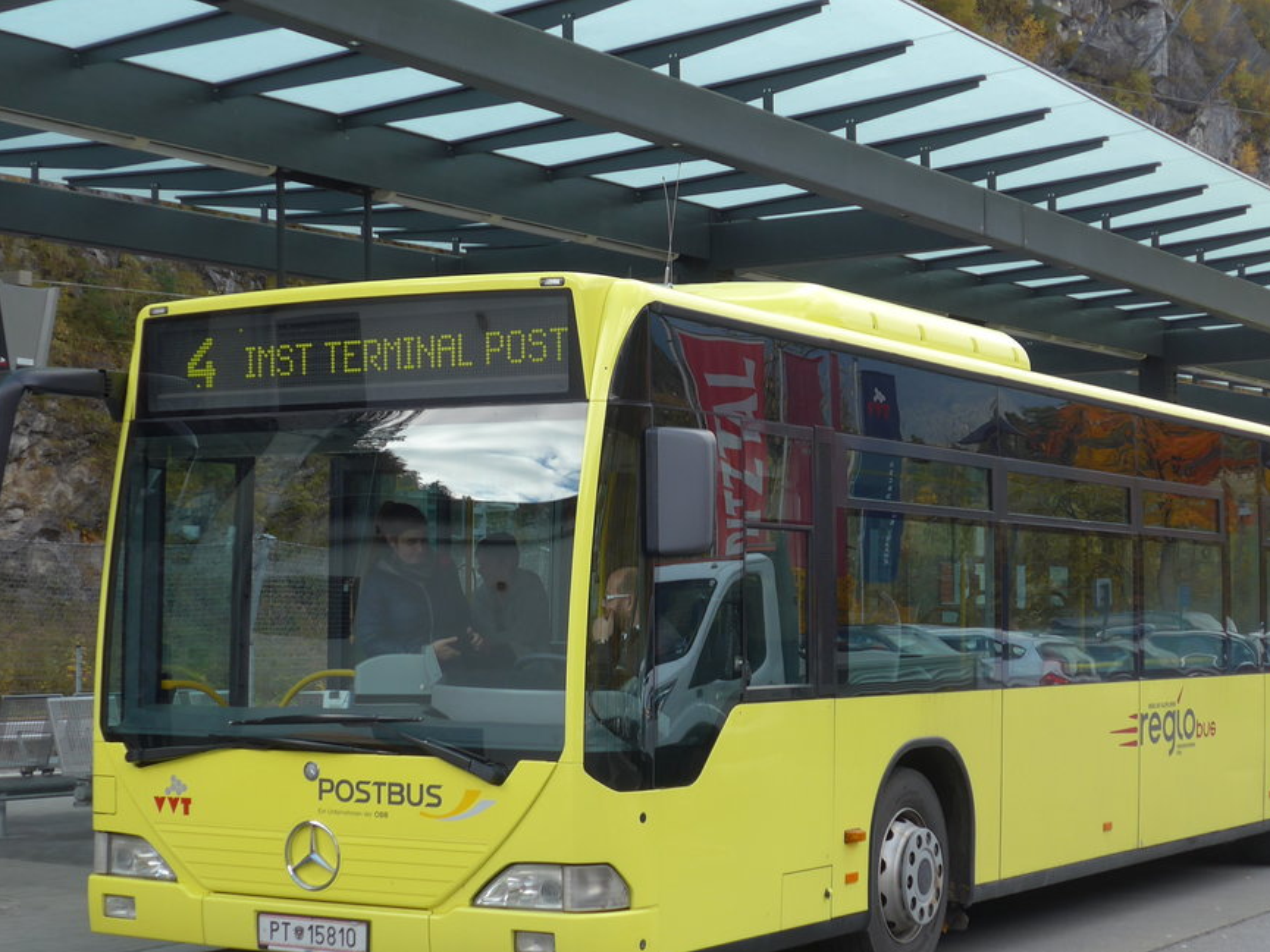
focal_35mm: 68
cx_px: 690
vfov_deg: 21.6
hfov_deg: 28.5
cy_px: 484
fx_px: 2495
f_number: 3.2
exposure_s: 1/200
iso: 80
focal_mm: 10.1
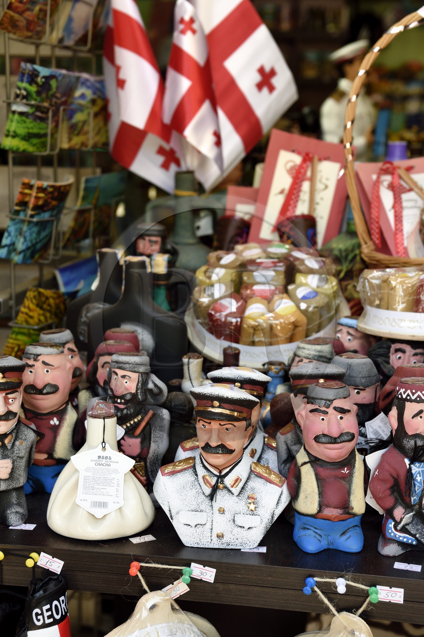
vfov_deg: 33.4
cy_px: 318
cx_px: 212
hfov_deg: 22.6
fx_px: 1061
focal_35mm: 60
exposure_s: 1/100
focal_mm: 60
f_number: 7.1
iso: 800
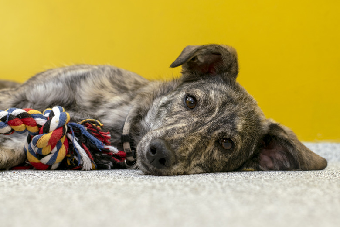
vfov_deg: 18.2
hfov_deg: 27.0
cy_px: 114
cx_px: 170
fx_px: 708
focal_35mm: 75
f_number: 5
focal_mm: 50
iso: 125
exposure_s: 1/100
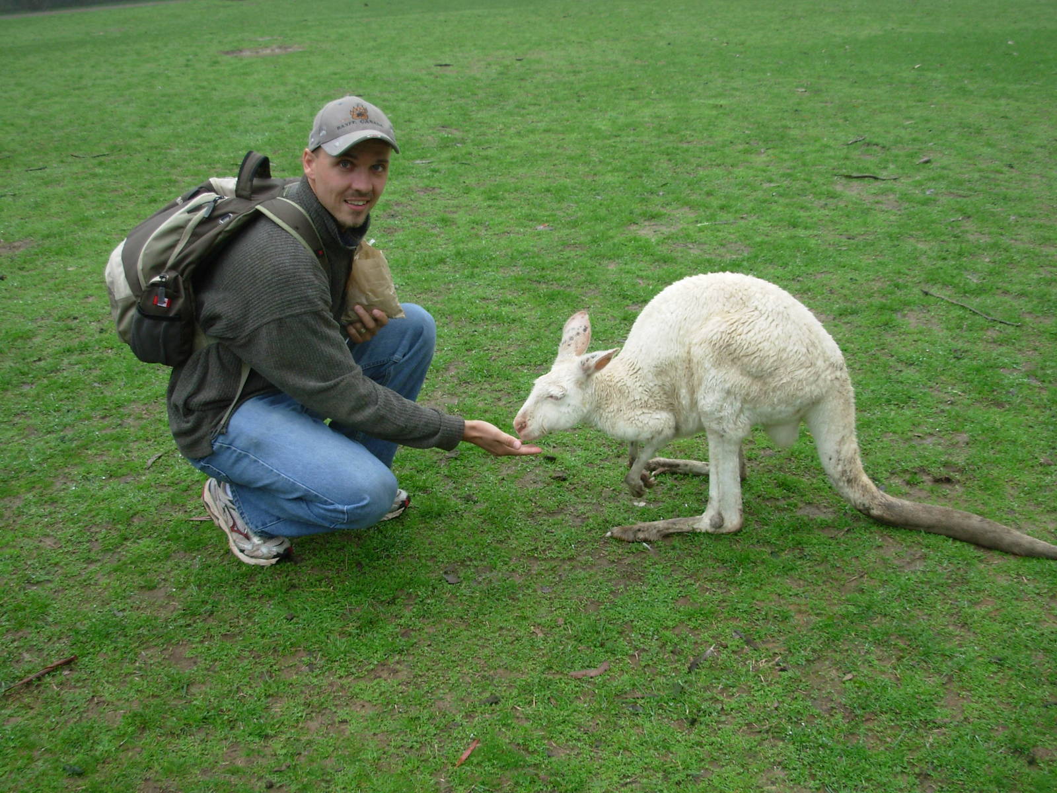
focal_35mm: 38
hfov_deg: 49.0
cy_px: 396
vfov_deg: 37.7
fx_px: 1160
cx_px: 528
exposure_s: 1/80.6
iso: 50
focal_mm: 6.3
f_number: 2.9
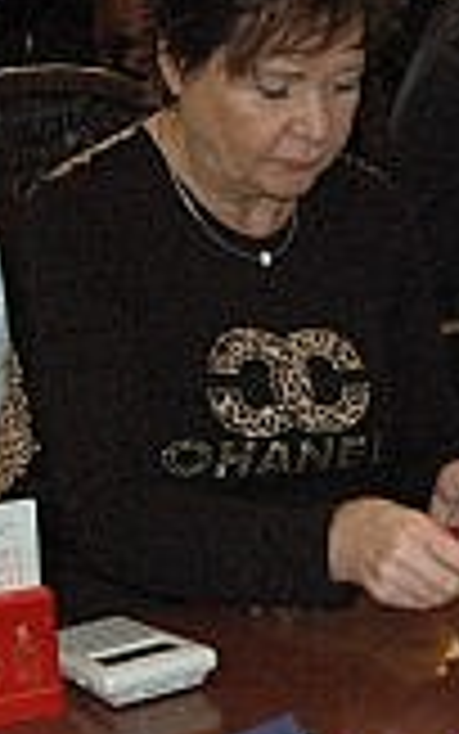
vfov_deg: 14.8
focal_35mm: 141
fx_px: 2817
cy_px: 477
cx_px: 783
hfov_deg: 9.0
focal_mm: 25
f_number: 5
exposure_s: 1/60
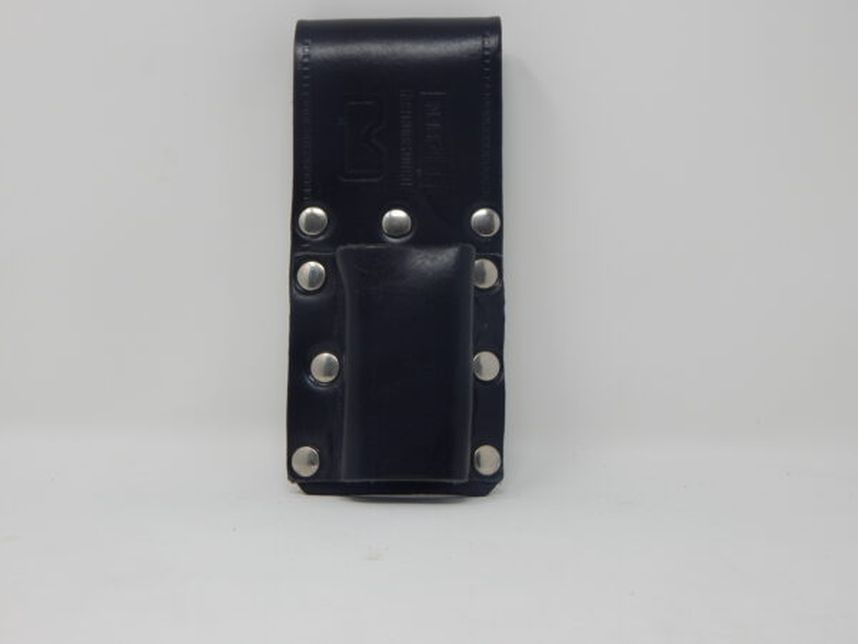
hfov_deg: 39.7
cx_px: 429
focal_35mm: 48
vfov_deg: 30.3
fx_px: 1190
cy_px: 322
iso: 125
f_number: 3.7
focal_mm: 8.6
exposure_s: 1/80
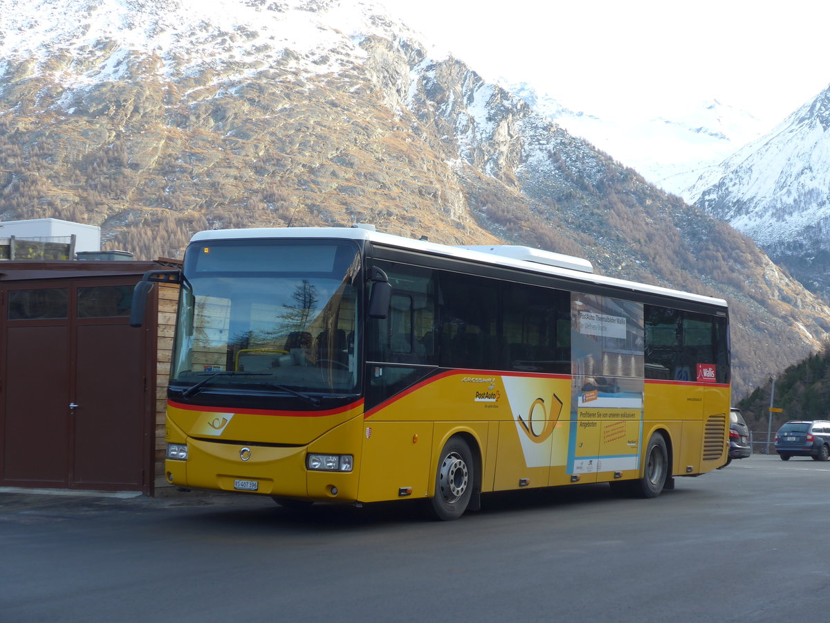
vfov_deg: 22.3
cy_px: 312
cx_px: 415
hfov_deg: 29.4
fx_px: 1583
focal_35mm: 66
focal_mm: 13.4
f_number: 3.9
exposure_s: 1/125
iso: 80
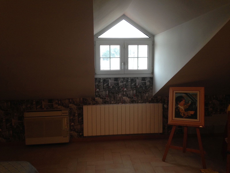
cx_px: 115
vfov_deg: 42.9
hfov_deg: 55.4
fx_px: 219
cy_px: 86
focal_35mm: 33
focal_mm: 4.12
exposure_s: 1/20
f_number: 2.4
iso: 125
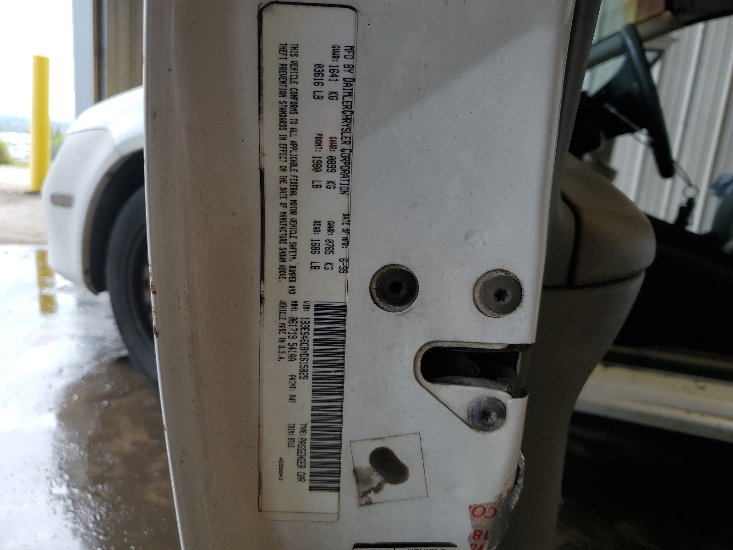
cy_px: 275
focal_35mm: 26
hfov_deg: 67.3
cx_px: 366
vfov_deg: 53.1
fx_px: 551
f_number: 1.5
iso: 50
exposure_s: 1/476
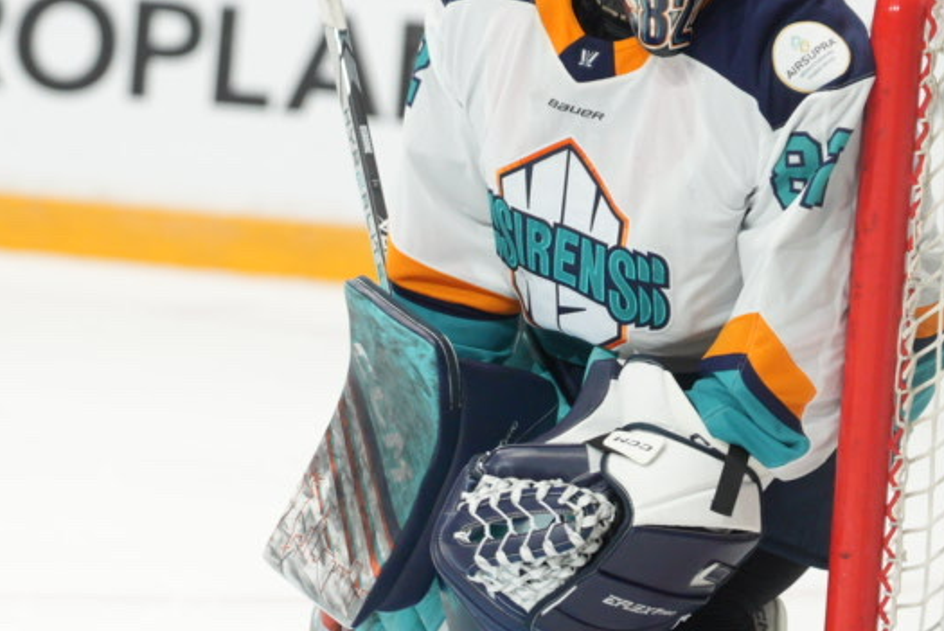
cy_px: 307
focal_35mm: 347
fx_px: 9102
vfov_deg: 4.0
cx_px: 227
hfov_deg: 5.9
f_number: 2.8
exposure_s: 1/640
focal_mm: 112.6
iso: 1250
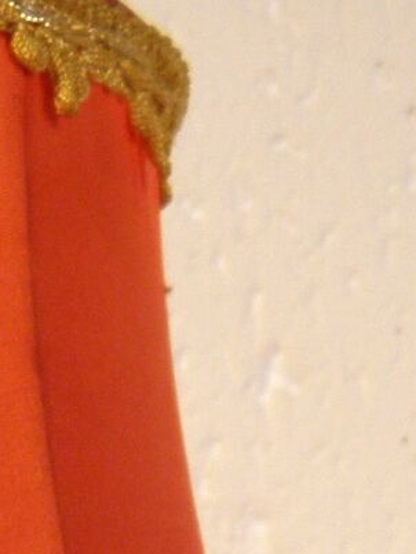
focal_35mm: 280
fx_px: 4482
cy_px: 1531
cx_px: -253
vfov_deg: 6.6
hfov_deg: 5.3
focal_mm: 7.9
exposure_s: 1/80
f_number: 3.9
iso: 100
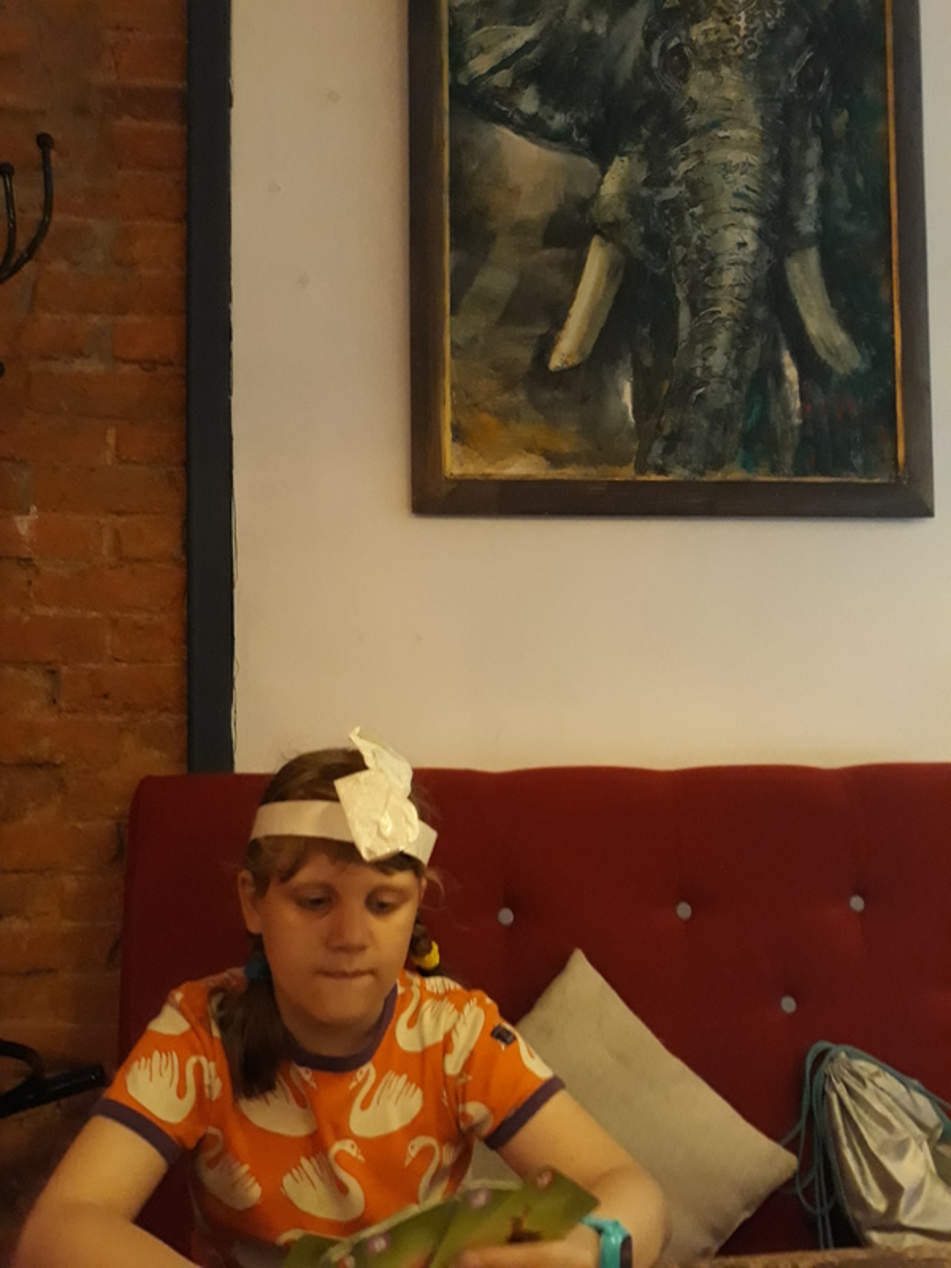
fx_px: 989
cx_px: 476
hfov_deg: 51.4
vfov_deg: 65.3
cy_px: 634
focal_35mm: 27
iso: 500
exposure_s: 1/25
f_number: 1.7
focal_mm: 3.71
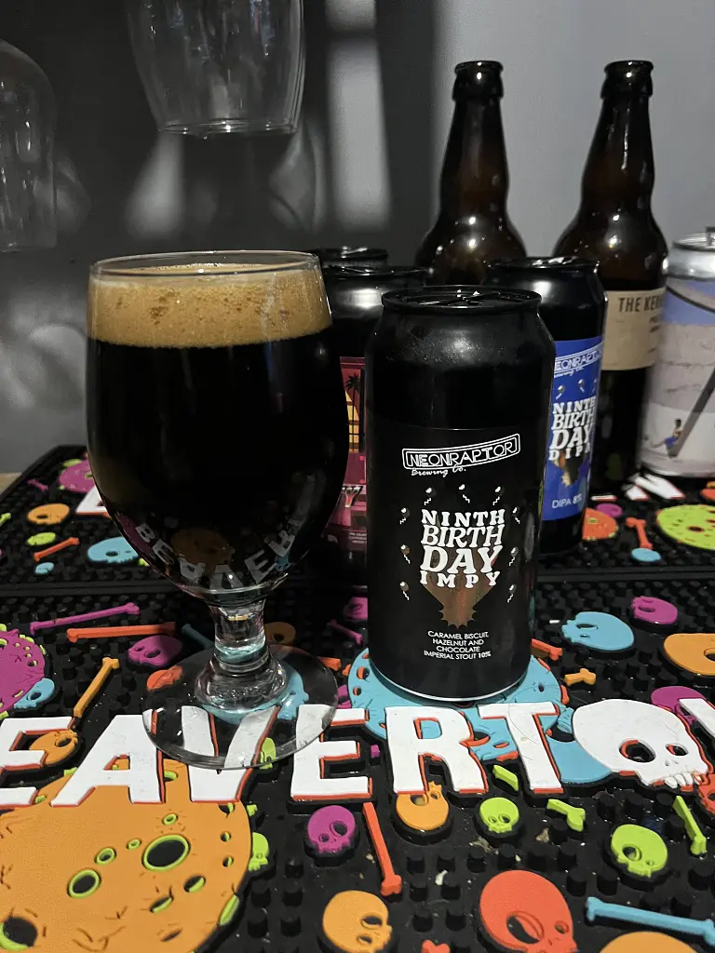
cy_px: 476
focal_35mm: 26
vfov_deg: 67.3
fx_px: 716
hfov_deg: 53.1
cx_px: 358
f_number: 1.6
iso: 640
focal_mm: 5.1
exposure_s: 1/30
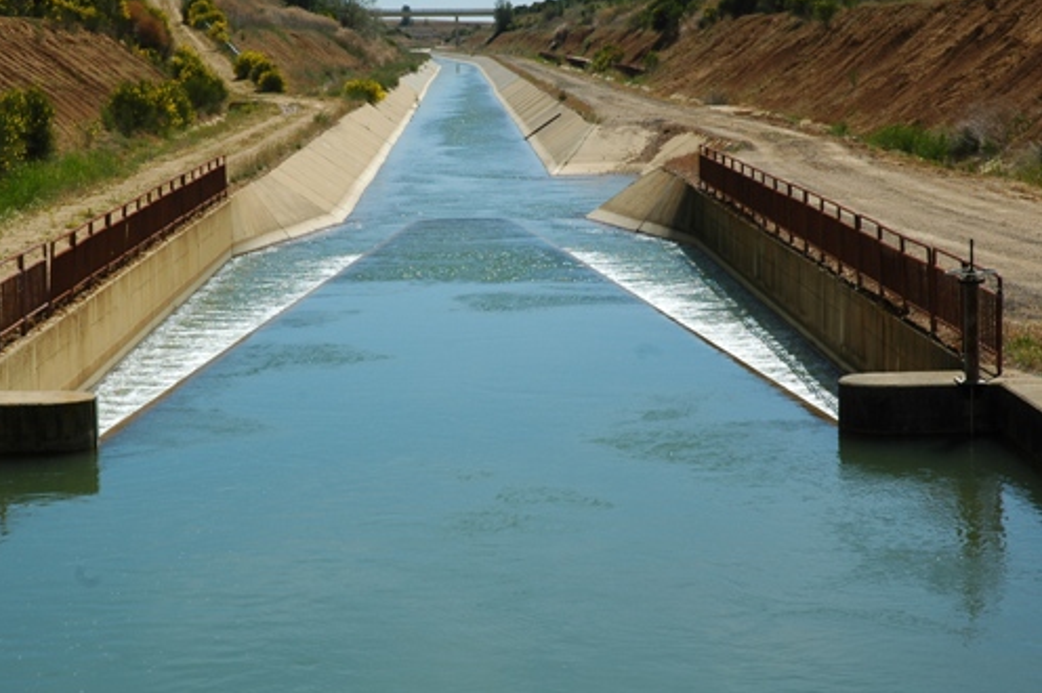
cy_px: 346
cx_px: 466
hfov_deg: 22.3
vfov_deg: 14.9
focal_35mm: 92
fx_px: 2648
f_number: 11
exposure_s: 1/400
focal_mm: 55
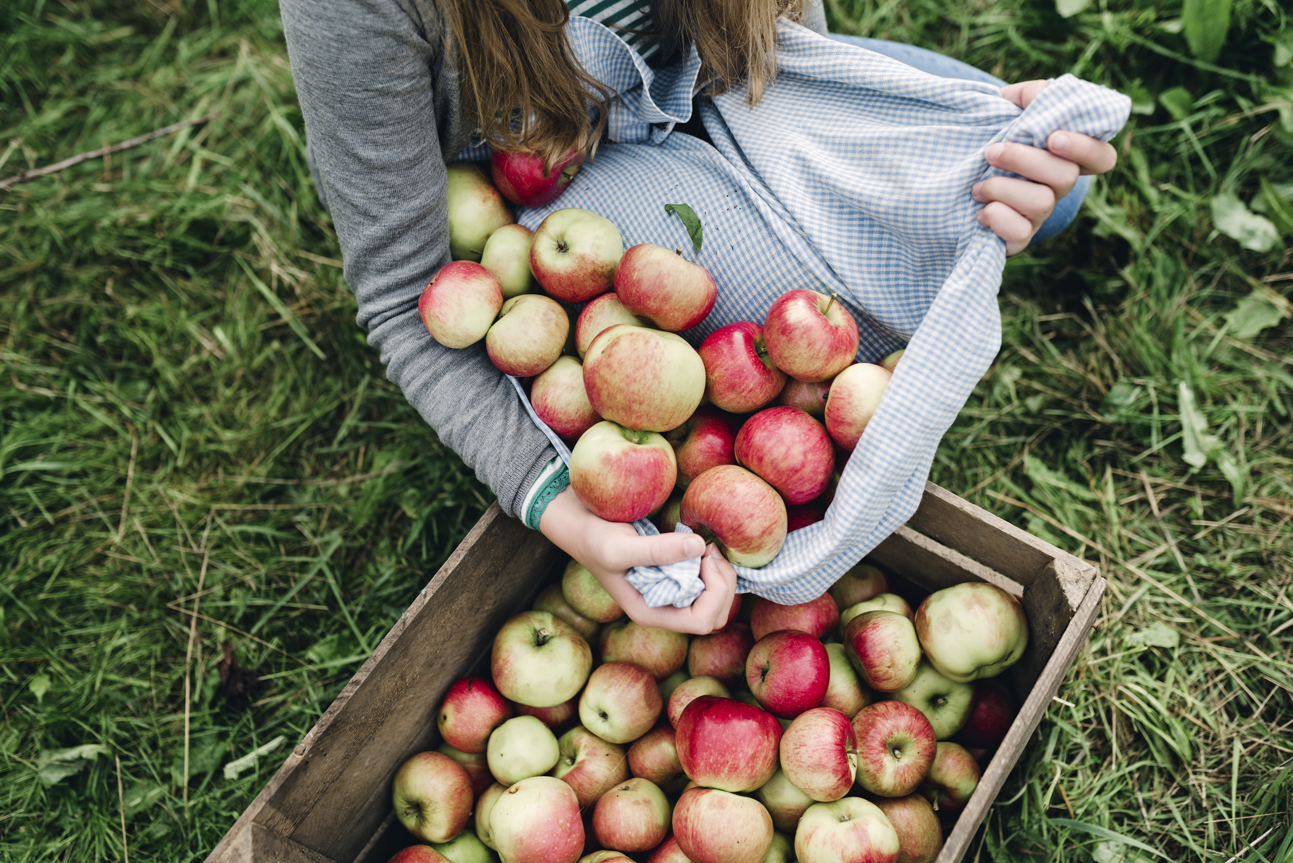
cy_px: 432
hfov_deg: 54.4
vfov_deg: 37.9
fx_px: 1257
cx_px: 646
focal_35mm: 35
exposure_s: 1/1250
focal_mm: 35
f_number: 2.8
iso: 100
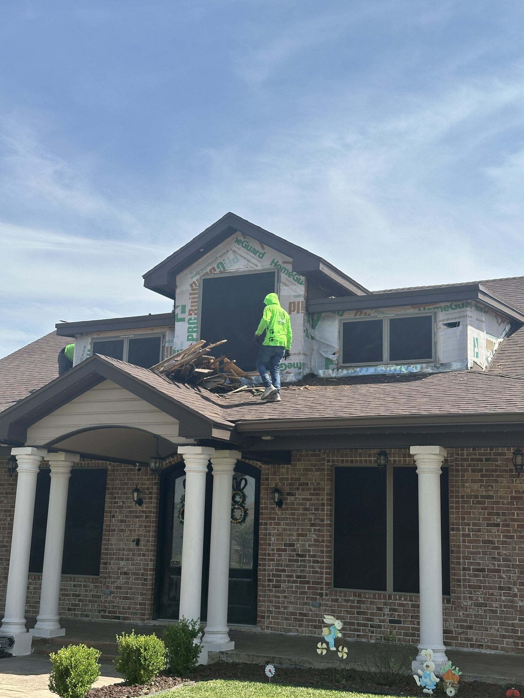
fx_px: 969
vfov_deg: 39.7
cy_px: 349
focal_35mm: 48
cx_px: 262
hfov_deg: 30.3
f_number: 1.78
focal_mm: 6.86
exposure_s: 1/5263
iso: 64
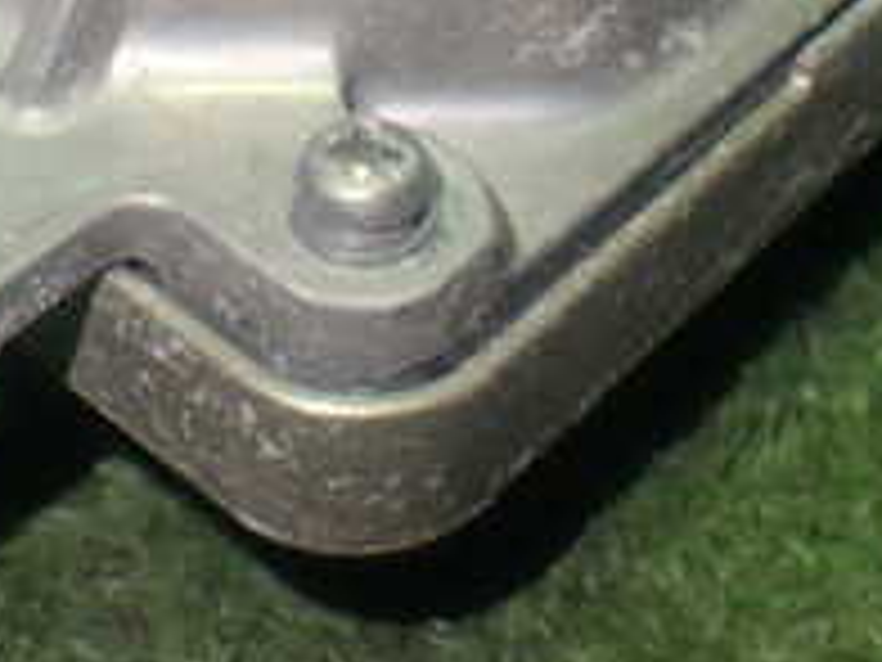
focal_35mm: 98
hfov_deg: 20.0
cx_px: 346
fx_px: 2497
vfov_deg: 14.4
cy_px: -216
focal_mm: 5.79
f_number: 2.4
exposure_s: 1/40
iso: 200
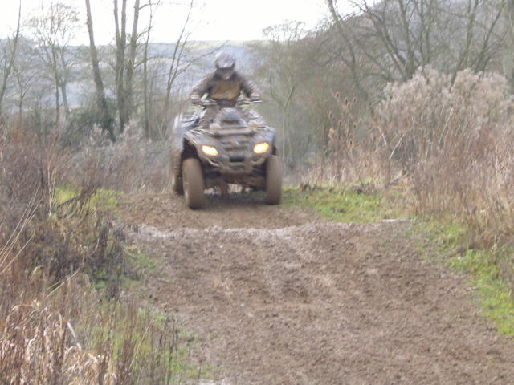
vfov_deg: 15.9
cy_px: 192
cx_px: 257
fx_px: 1381
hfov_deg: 21.1
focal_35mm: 93
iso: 80
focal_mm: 19.3
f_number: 4.8
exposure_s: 1/30
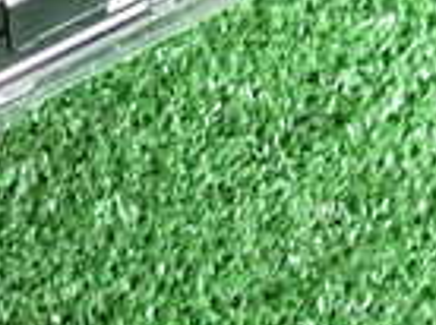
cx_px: -70
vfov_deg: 13.3
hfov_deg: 17.3
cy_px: -25
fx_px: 1371
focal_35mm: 109
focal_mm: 4.5
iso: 200
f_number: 2
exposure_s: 1/50
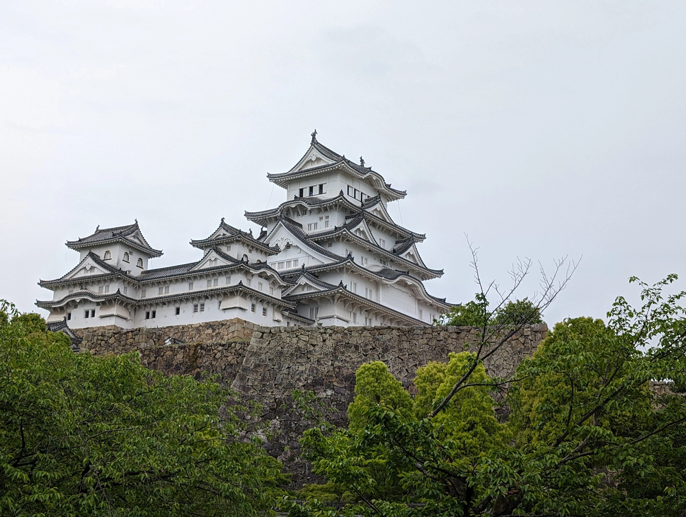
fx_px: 972
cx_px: 343
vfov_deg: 29.7
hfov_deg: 38.9
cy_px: 258
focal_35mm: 49
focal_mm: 6.9
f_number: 1.68
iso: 33
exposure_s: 1/749
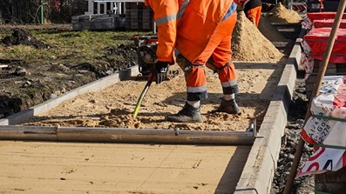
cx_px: 275
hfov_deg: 24.1
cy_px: 45
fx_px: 798
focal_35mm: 87
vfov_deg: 13.8
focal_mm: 22
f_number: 4
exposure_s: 1/2000
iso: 250
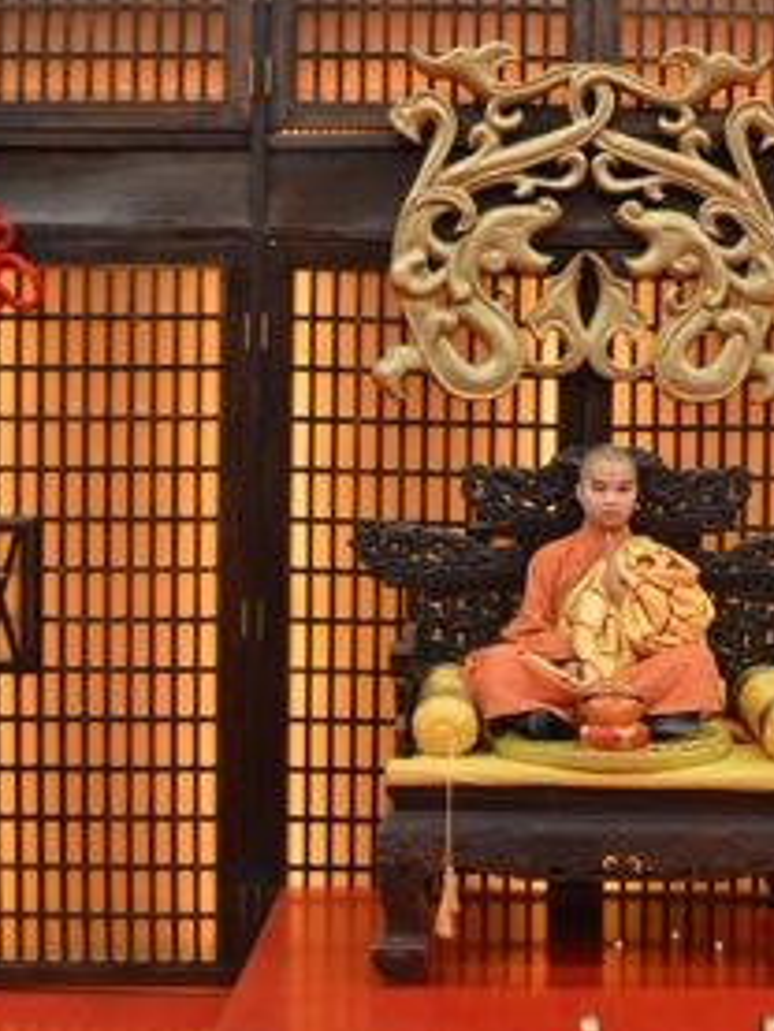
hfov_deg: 26.4
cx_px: 528
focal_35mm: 55
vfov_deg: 34.9
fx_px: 1638
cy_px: 501
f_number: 4
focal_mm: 24
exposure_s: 1/15
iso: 1600
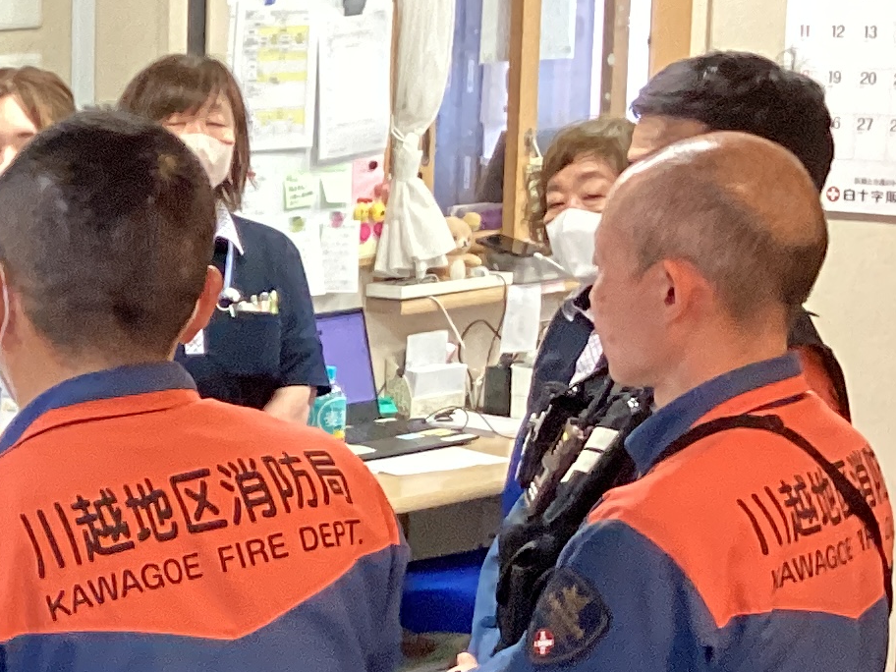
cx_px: -420
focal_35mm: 111
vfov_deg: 13.3
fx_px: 2873
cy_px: 521
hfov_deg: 16.3
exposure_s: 1/50
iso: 160
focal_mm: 3.3
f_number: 2.4
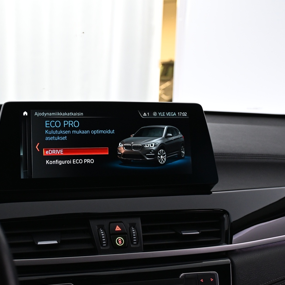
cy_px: 141
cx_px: 88
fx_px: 453
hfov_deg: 34.5
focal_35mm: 49
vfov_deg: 34.9
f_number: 4.2
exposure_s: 1/40
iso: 1600
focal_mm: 25
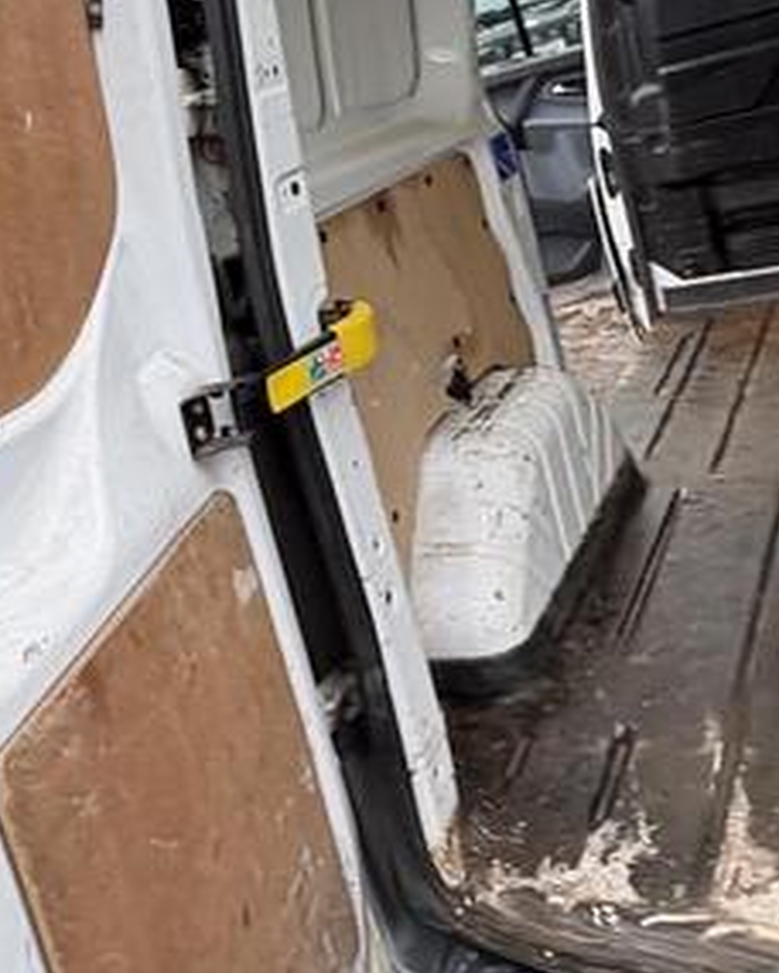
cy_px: 379
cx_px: 232
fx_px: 1239
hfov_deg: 34.4
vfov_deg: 42.6
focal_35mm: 43
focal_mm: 2.22
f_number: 2.2
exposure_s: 1/184
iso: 64
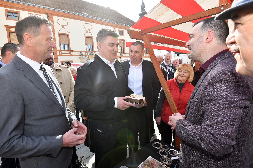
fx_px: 112
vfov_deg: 73.7
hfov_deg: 96.7
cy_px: 84
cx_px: 126
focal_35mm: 16
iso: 250
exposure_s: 1/250
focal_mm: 16
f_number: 7.1
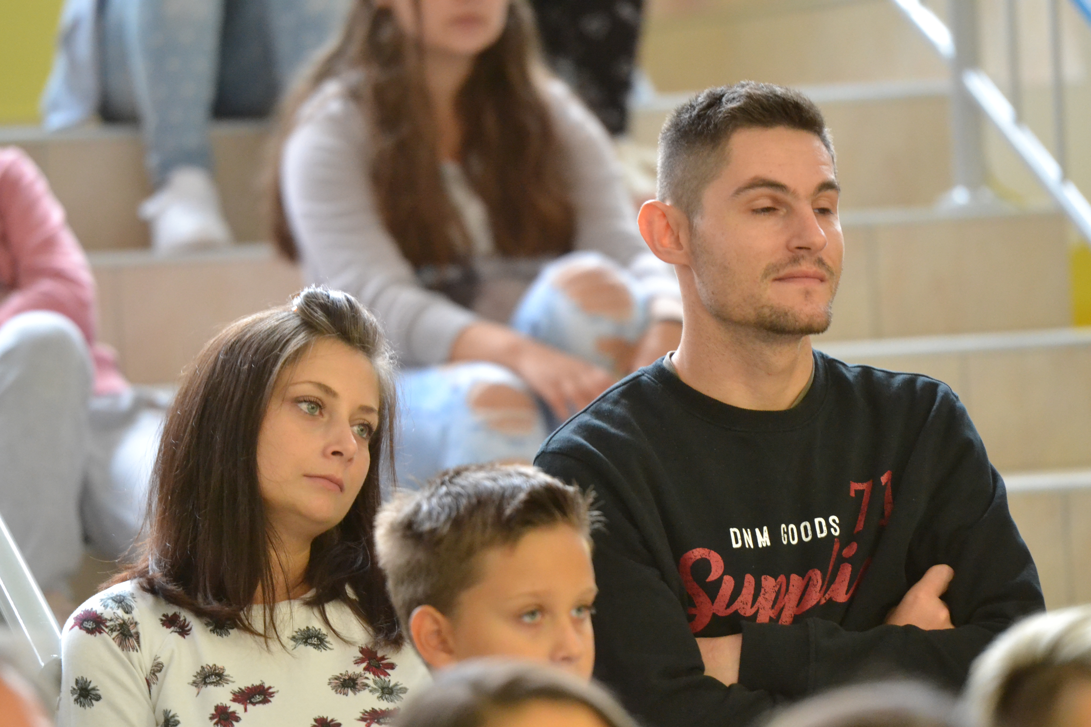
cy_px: 364
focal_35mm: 300
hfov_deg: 6.9
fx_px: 9091
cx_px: 546
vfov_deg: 4.6
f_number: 2.8
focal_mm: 200
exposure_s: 1/100
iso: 3200
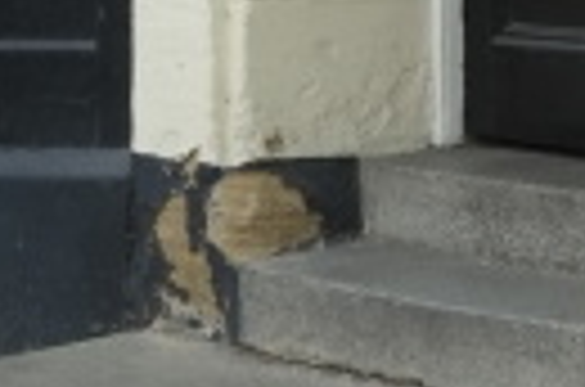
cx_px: 837
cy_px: -250
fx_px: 3501
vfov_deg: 6.2
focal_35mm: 216
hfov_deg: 9.3
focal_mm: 23
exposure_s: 1/60
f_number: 14
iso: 320
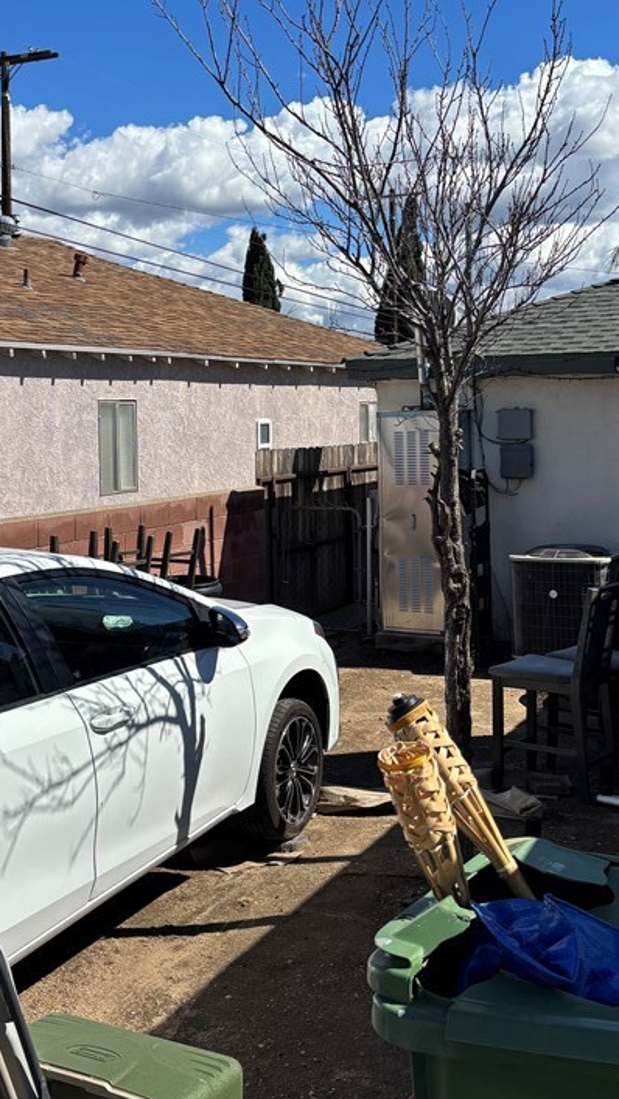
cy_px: 437
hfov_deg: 29.0
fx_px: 1196
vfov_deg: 49.1
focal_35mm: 41
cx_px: 341
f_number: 1.6
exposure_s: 1/4854
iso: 50
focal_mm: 5.96
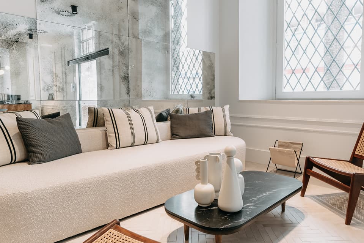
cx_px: 201
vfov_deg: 51.3
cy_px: 119
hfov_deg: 71.3
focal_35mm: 25
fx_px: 253
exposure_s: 1/8
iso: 400
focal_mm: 12
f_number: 7.1
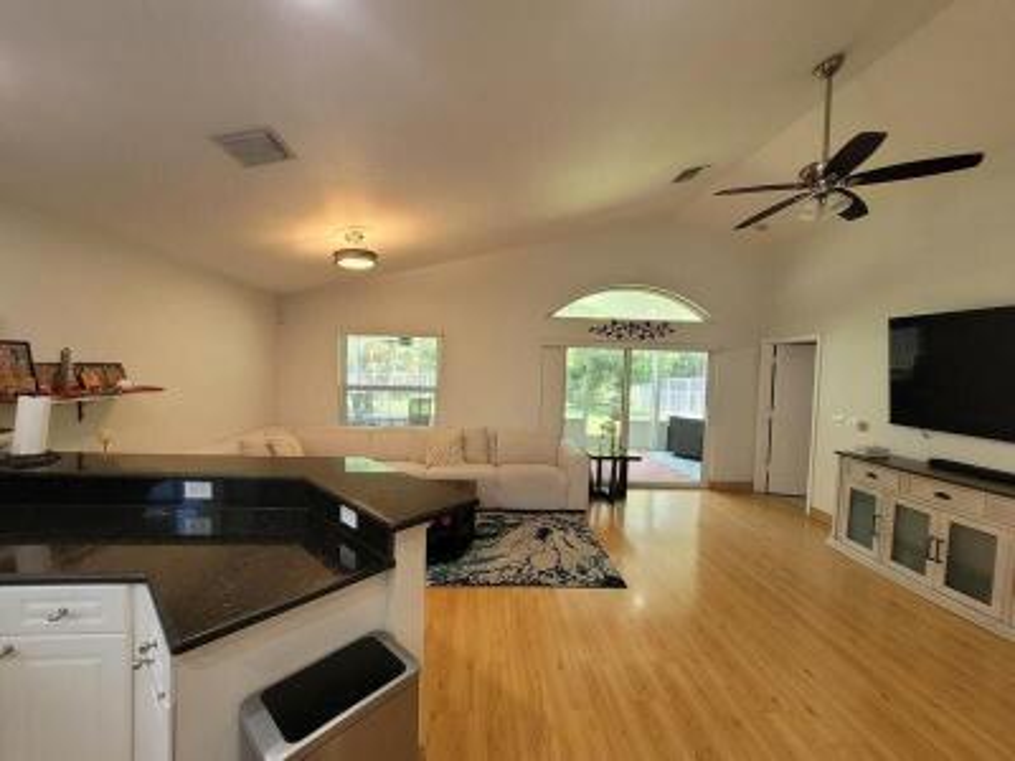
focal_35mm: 13
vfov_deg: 89.9
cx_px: 508
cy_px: 380
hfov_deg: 106.2
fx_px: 381
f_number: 2.2
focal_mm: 1.74
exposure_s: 1/60
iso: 200
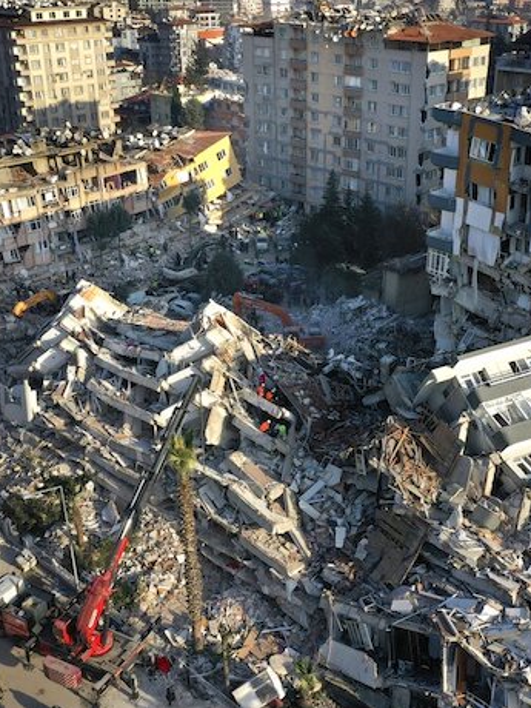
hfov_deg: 35.1
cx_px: 303
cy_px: 350
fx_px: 839
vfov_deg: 45.8
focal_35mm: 41
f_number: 6.3
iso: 100
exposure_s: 1/640
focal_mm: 10.26
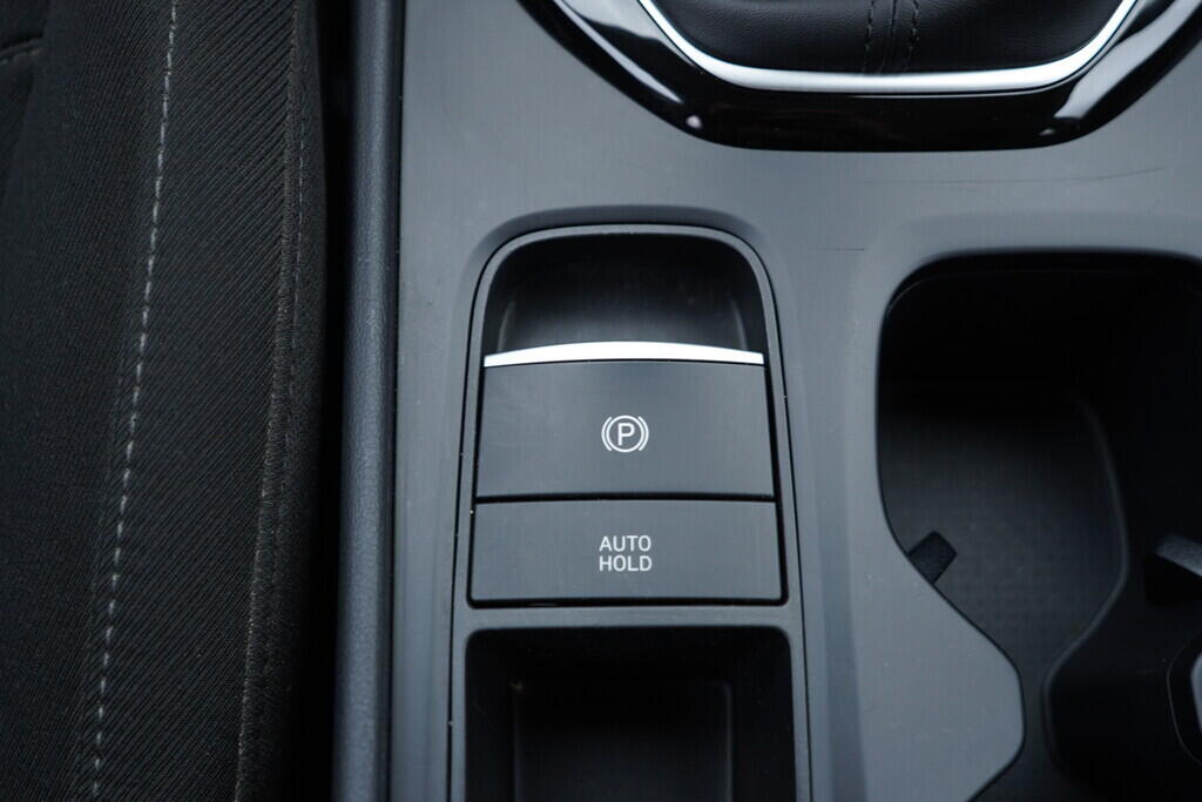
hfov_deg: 53.1
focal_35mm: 36
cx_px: 601
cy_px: 401
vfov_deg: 36.9
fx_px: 1202
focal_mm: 24
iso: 200
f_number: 2.8
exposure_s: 1/40
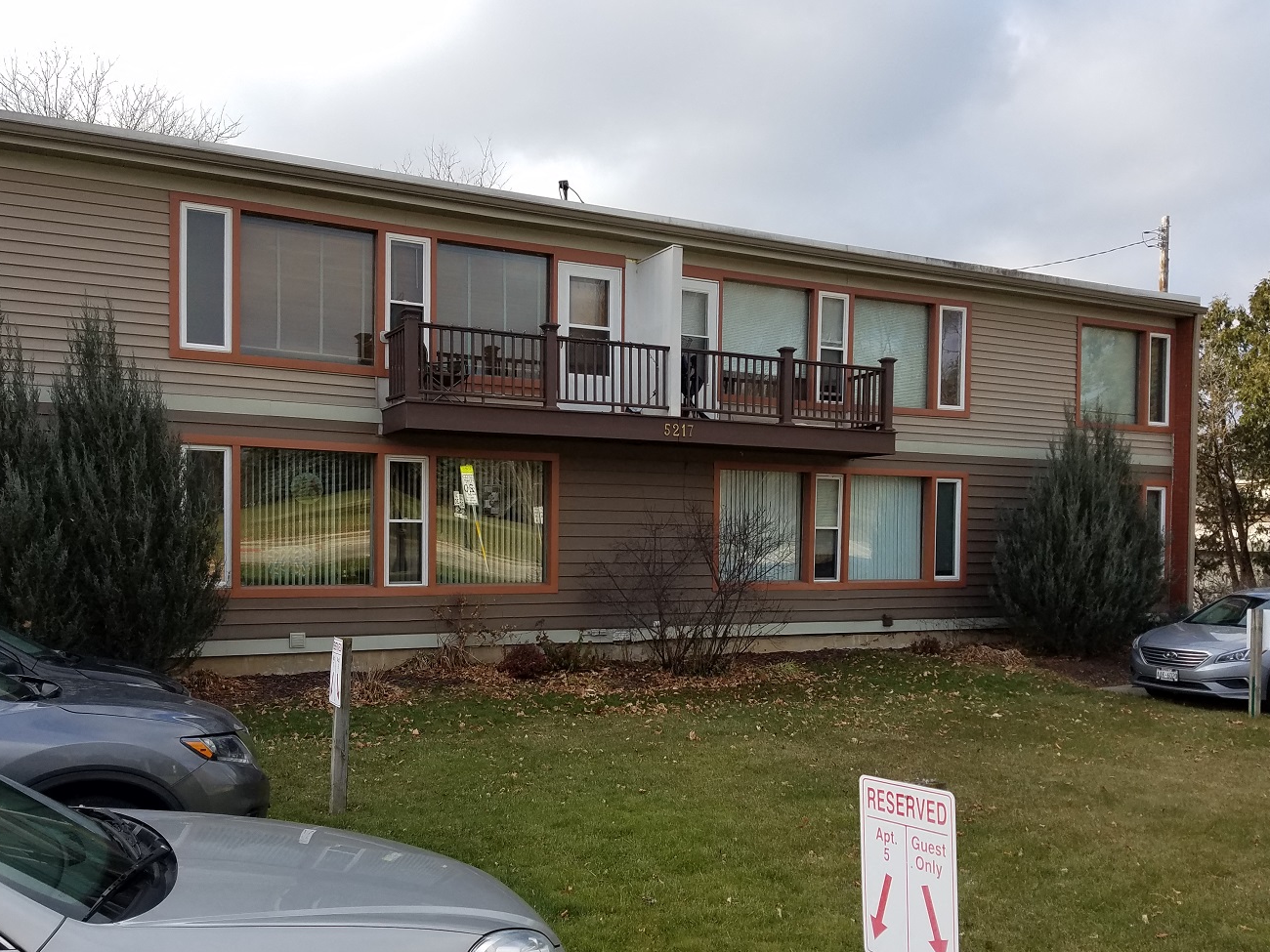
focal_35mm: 30
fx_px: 1101
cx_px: 626
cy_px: 534
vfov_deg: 46.7
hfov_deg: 60.0
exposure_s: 1/992
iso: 50
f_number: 1.7
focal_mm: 4.2
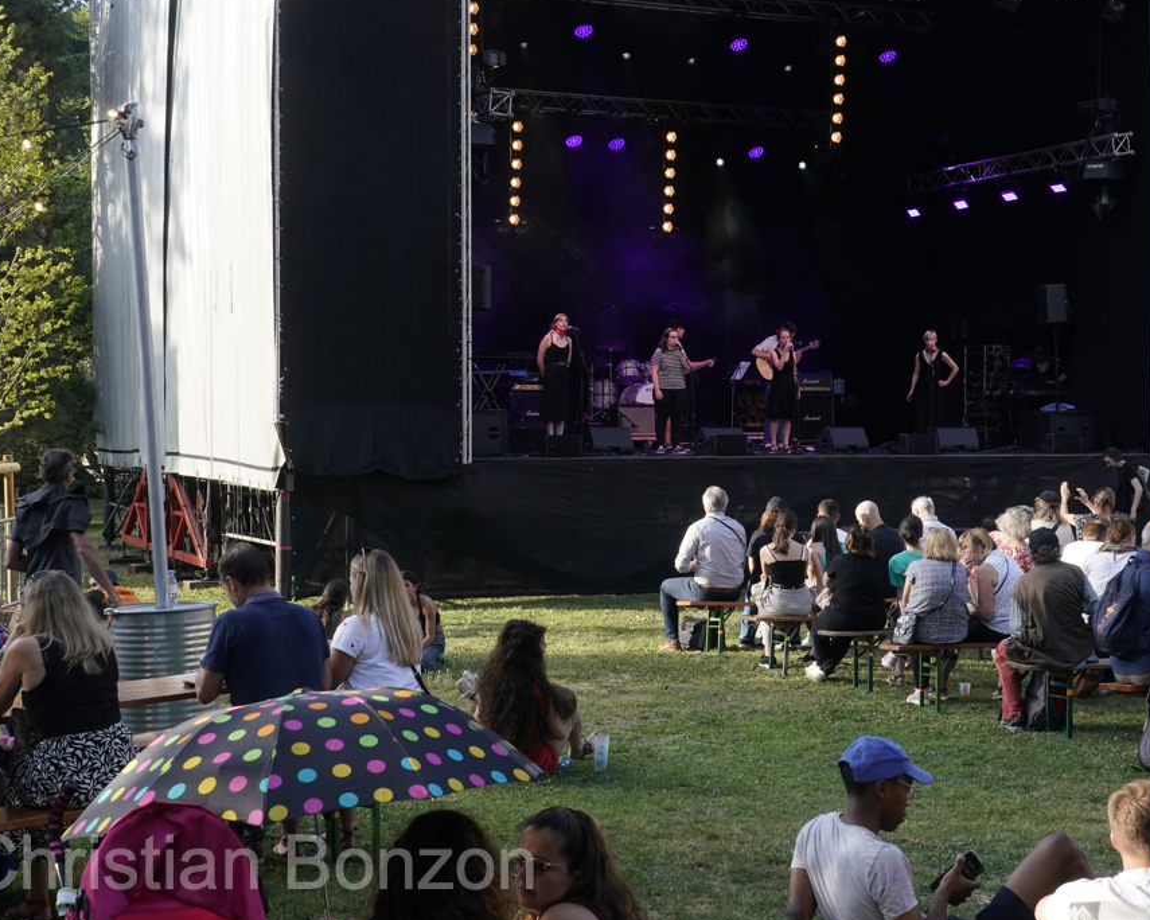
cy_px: 421
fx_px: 1838
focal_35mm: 54
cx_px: 636
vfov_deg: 28.1
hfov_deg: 34.7
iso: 800
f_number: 11
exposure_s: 1/200
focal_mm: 41
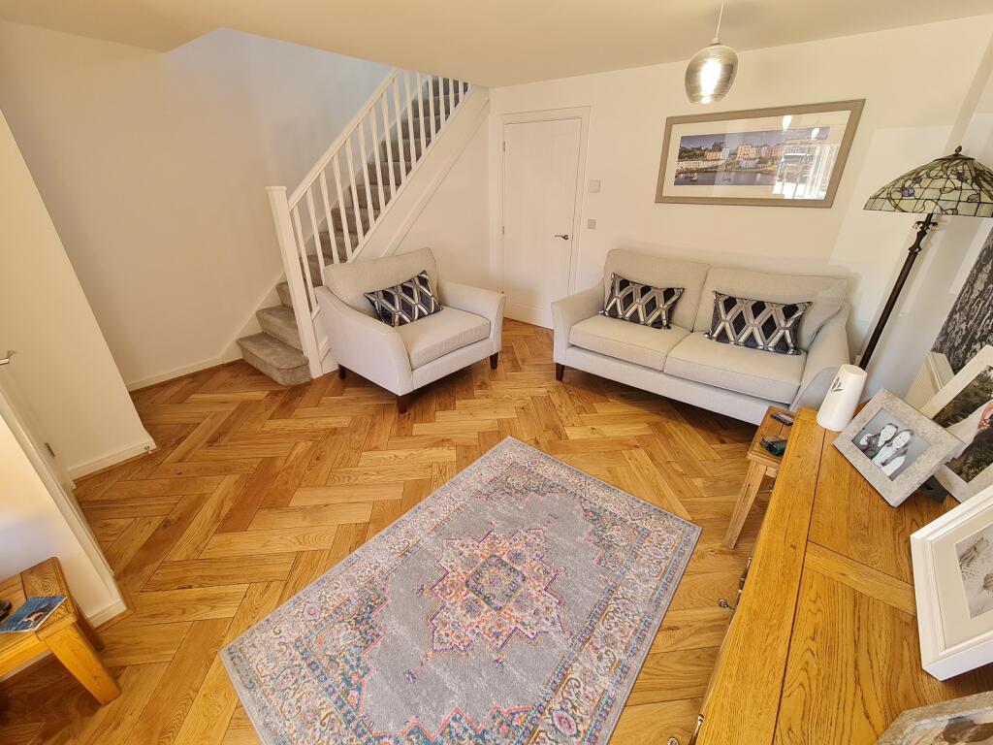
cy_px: 372
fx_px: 373
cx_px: 496
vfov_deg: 89.9
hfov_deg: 106.2
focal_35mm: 13
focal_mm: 2.2
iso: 200
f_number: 2.2
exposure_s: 1/50
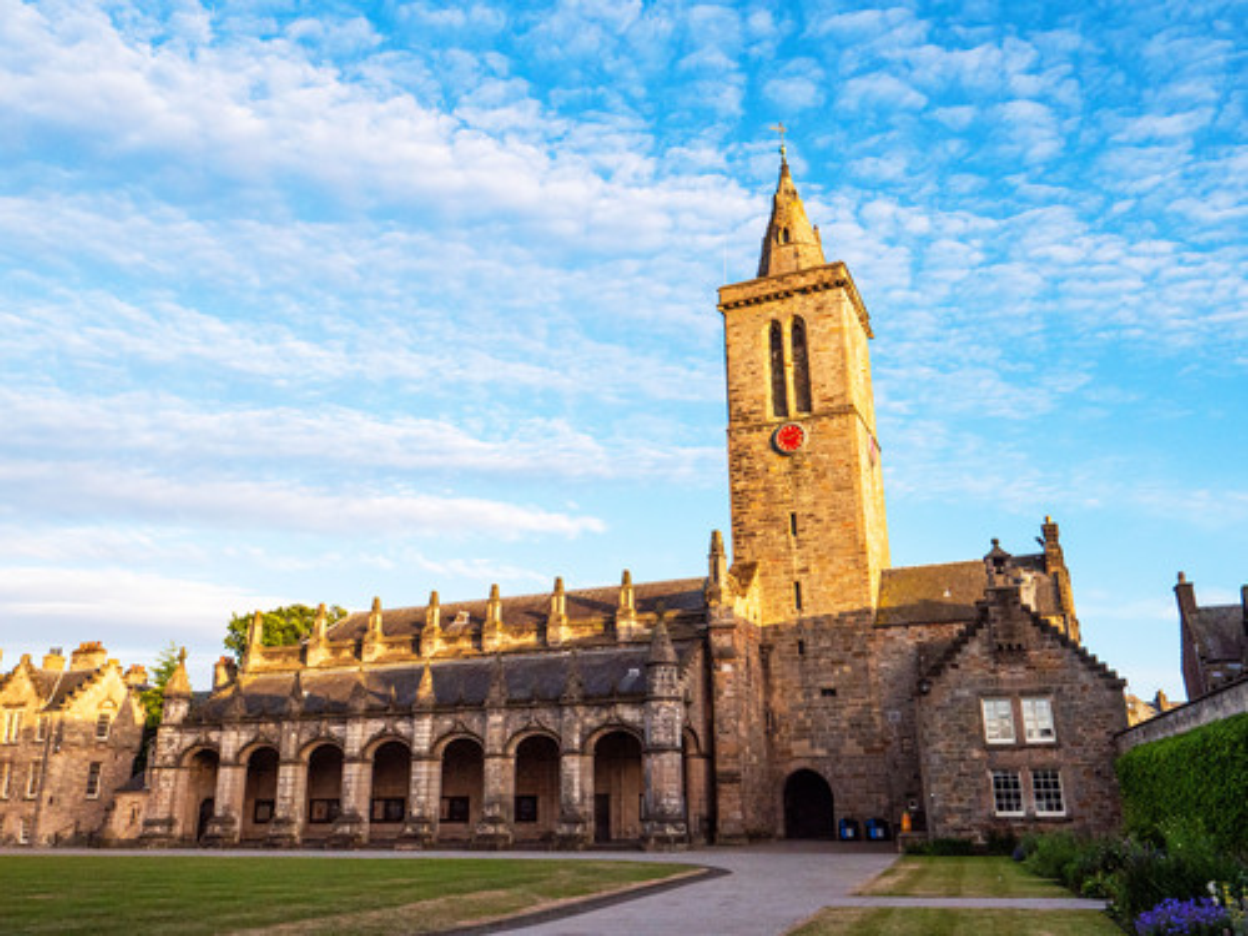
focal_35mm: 29
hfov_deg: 61.7
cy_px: 468
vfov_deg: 48.2
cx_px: 624
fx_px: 1046
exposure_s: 1/1000
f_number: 6.3
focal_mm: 14
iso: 800
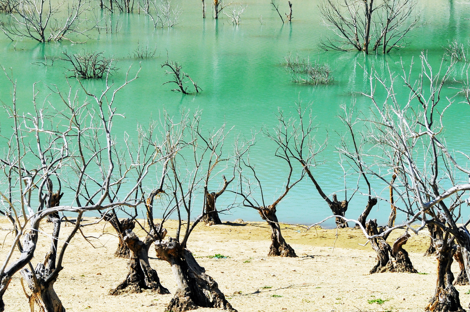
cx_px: 225
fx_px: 1369
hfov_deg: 19.5
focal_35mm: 105
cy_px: 174
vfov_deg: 13.0
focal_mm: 44
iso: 200
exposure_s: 1/200
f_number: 7.1
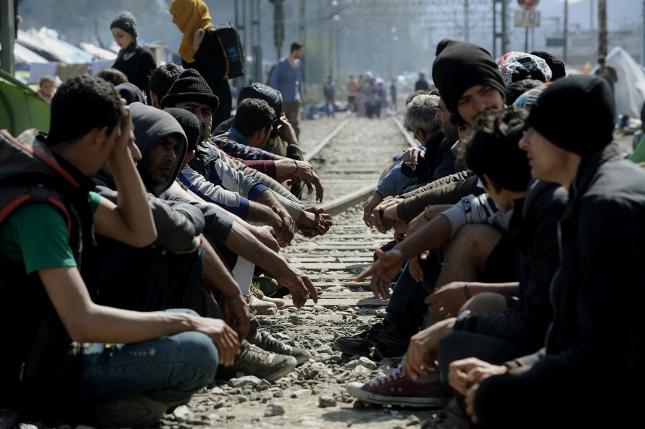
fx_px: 2238
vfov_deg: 10.9
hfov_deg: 16.4
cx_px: 322
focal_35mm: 125
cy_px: 214
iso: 250
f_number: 8
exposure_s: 1/500
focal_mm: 125
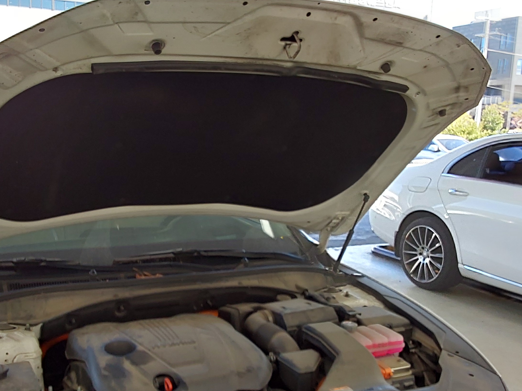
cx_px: 233
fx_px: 633
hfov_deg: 44.7
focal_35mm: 42
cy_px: 223
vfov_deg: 34.3
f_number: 1.9
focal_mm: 2.91
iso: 80
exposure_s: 1/120
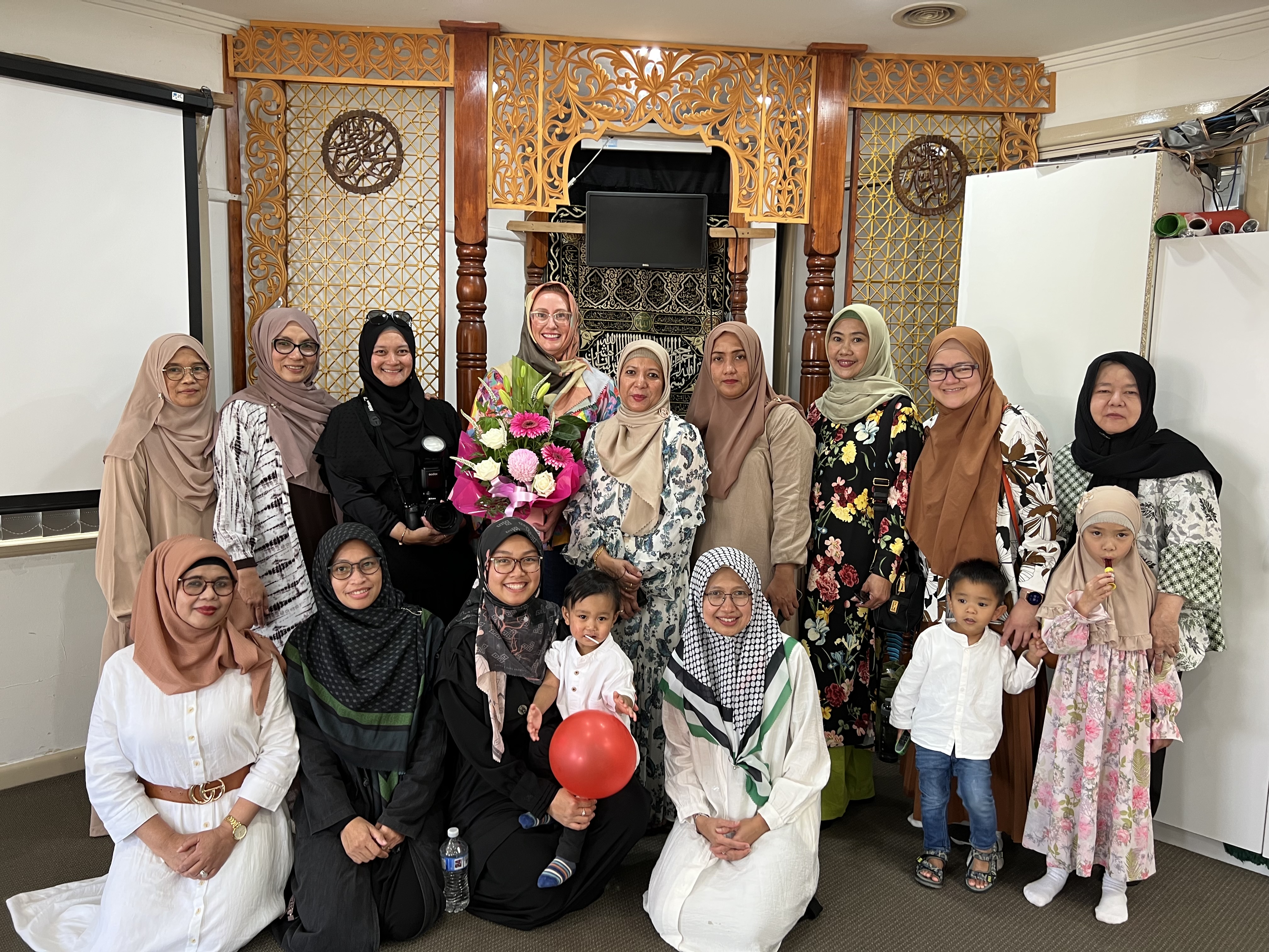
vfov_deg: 53.1
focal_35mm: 26
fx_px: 953
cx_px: 634
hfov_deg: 67.3
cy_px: 476
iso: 64
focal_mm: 5.7
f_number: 1.5
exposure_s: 1/50
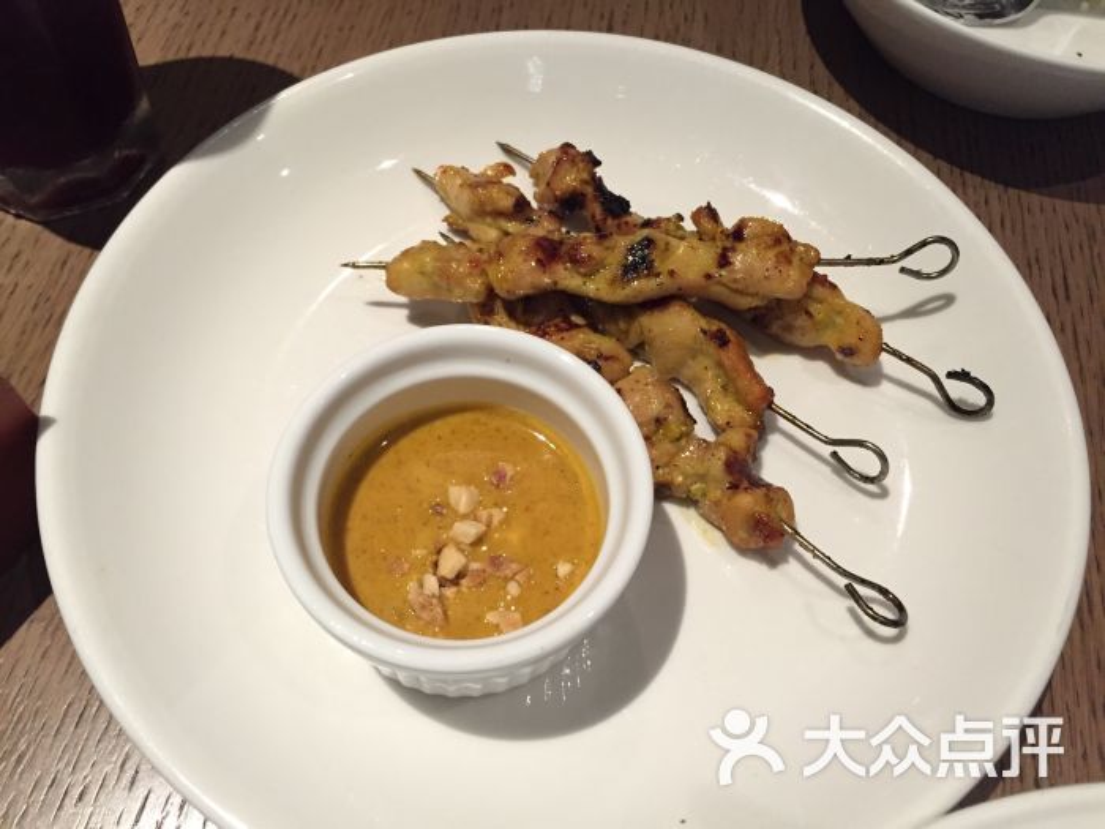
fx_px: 926
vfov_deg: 48.2
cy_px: 414
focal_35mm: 29
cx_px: 552
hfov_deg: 61.7
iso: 250
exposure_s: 1/33
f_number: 2.2
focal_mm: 4.15
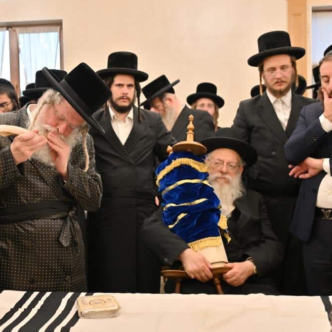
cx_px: 88
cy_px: 167
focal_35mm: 57
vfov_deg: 30.0
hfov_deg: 29.6
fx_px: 619
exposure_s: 1/160
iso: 1000
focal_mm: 44
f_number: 4
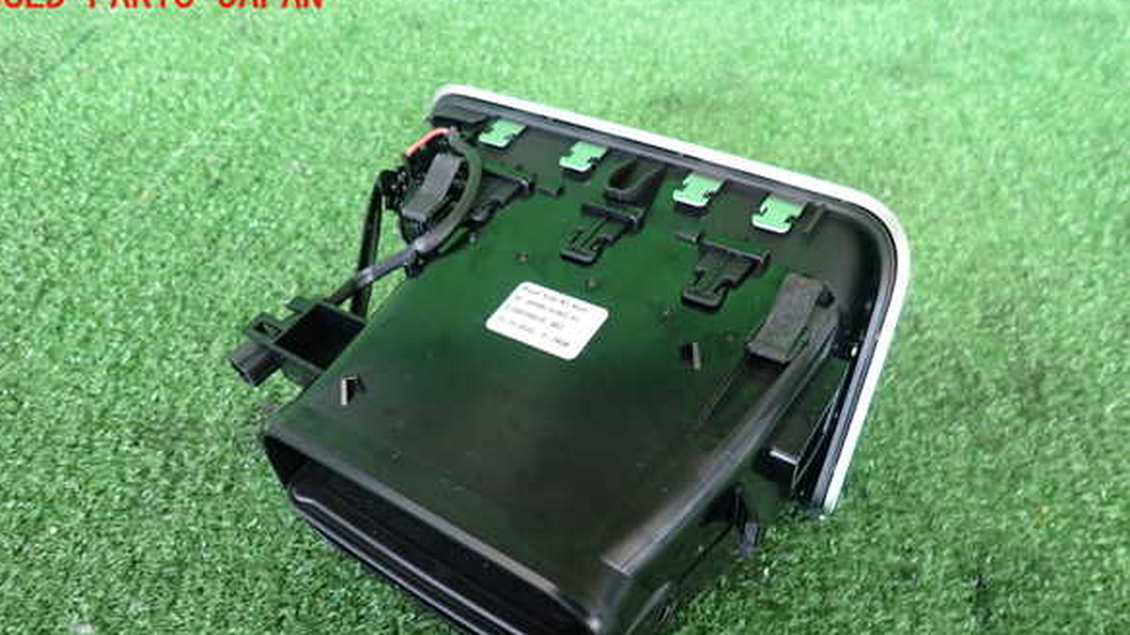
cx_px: 551
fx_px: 839
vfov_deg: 41.1
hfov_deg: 67.9
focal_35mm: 28
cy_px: 407
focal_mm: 4.5
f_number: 2
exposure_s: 1/30
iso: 250
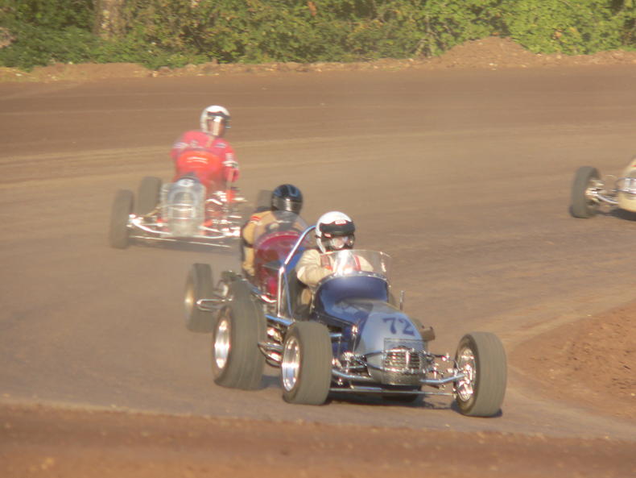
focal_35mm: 418
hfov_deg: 4.7
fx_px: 7682
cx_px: 318
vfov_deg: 3.6
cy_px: 239
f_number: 4
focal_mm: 69.6
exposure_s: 1/320
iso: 80
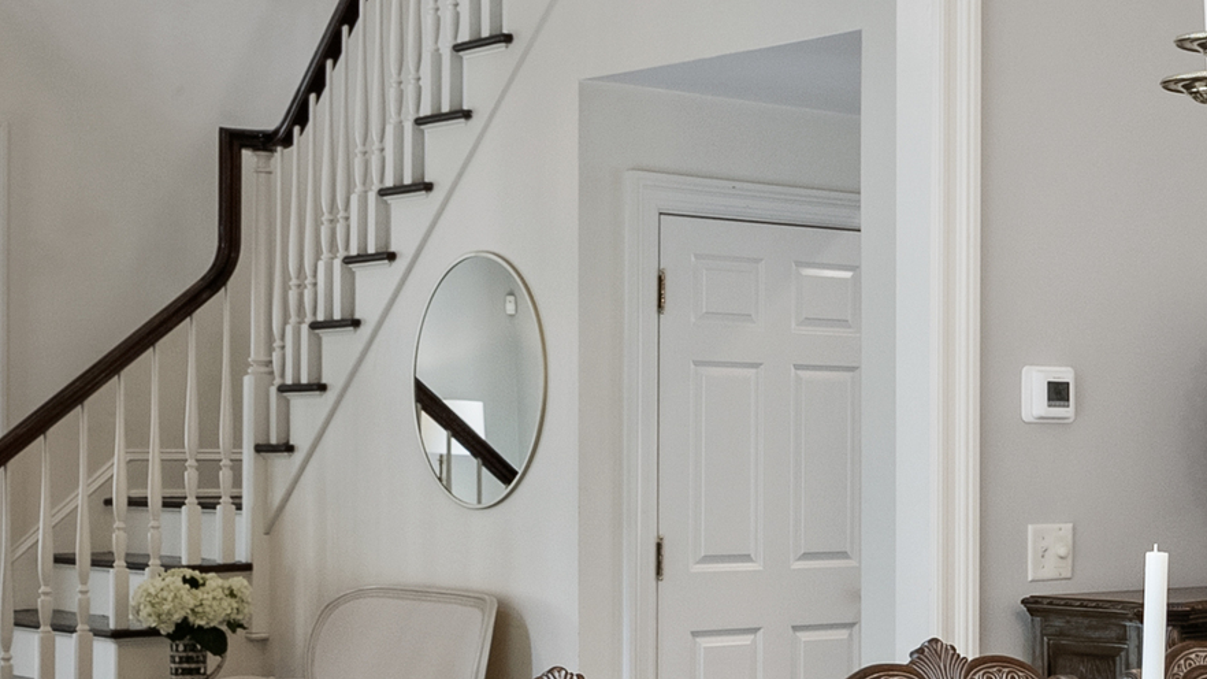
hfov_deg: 26.9
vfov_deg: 16.5
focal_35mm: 73
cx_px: 1285
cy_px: 418
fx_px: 2336
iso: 320
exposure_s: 1/15
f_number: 7.1
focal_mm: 20
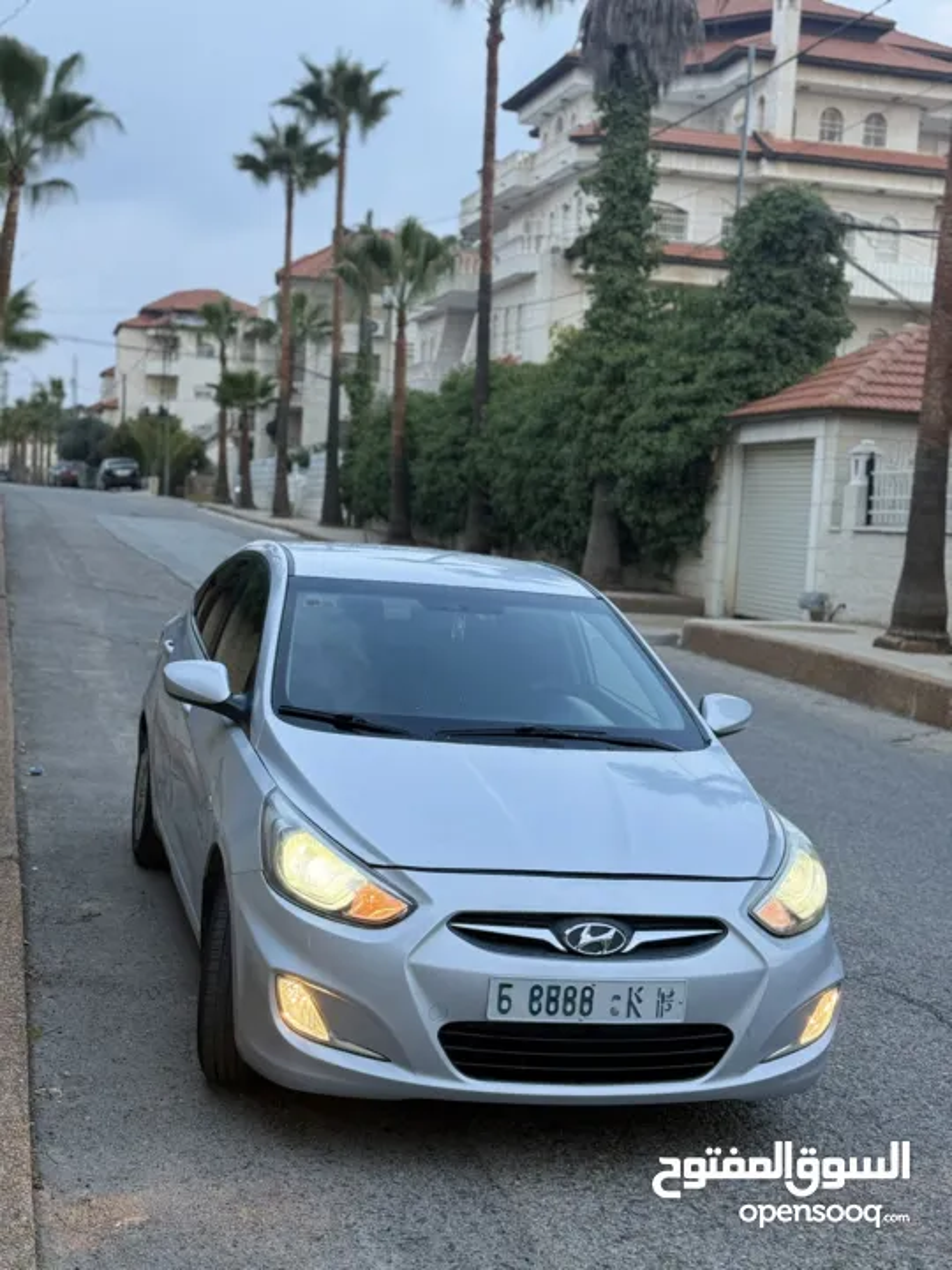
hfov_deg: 30.3
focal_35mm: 48
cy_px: 635
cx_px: 476
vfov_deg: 39.7
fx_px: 1760
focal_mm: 6.76
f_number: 1.78
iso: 64
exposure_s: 1/164
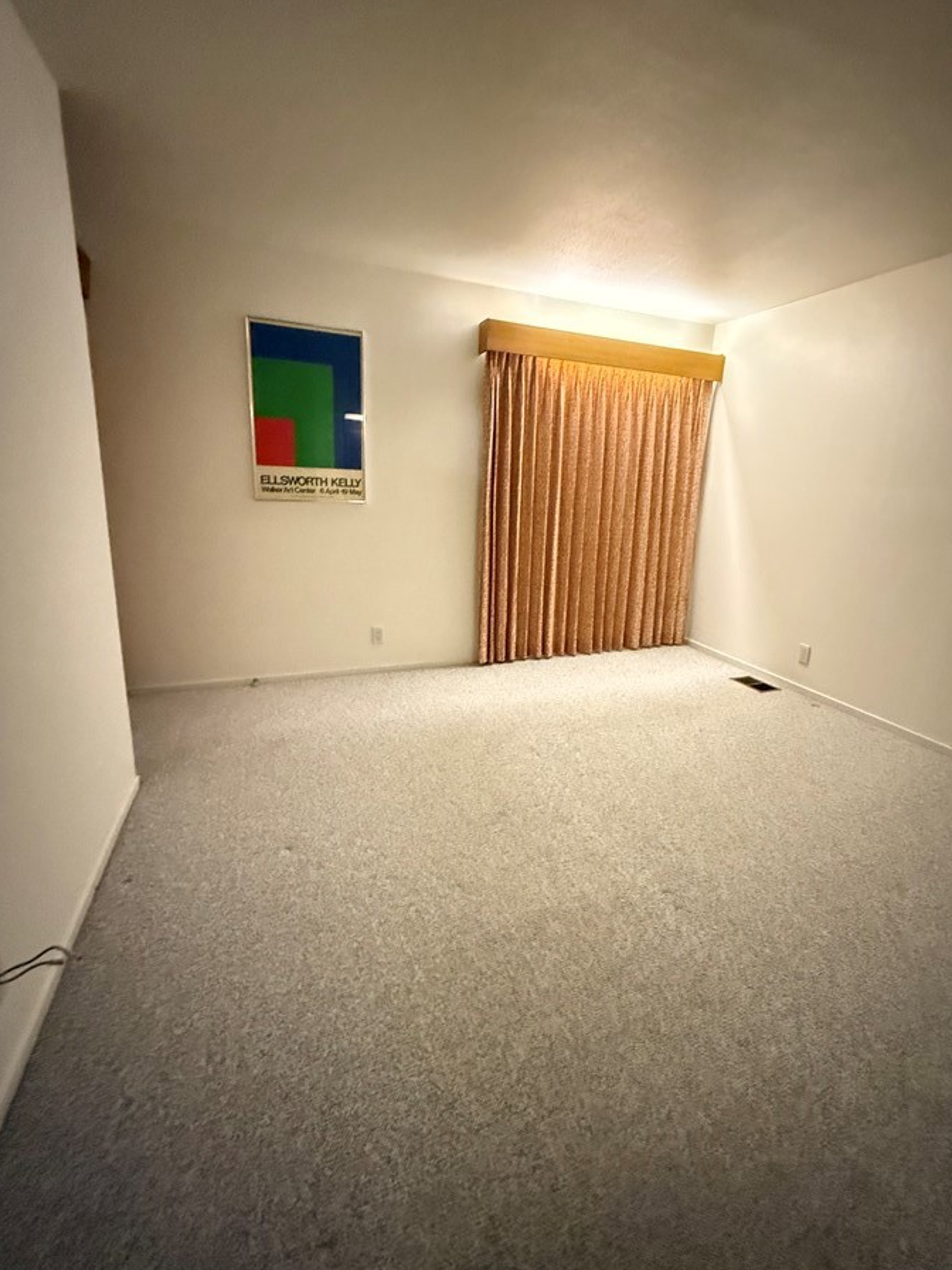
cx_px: 516
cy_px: 604
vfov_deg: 94.4
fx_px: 587
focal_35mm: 16
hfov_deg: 78.0
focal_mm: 2.22
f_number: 2.2
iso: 1600
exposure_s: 1/30
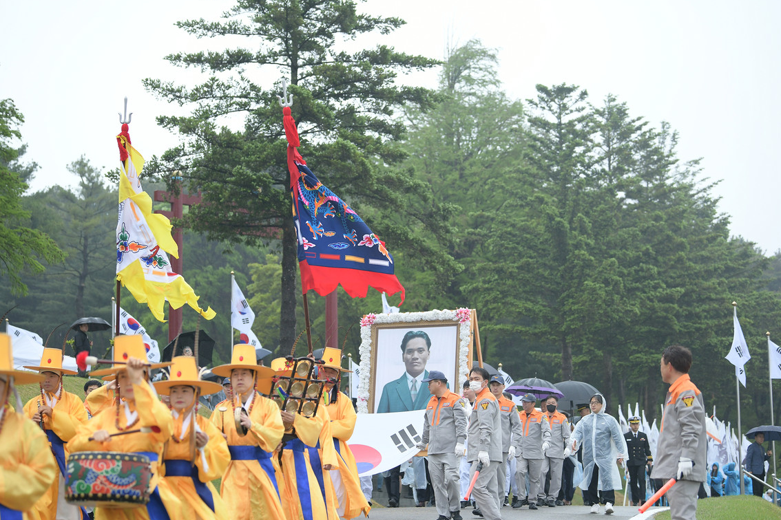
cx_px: 369
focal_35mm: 79
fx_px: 1714
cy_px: 278
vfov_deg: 17.3
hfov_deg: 25.7
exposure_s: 1/800
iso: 800
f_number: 2.8
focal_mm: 70
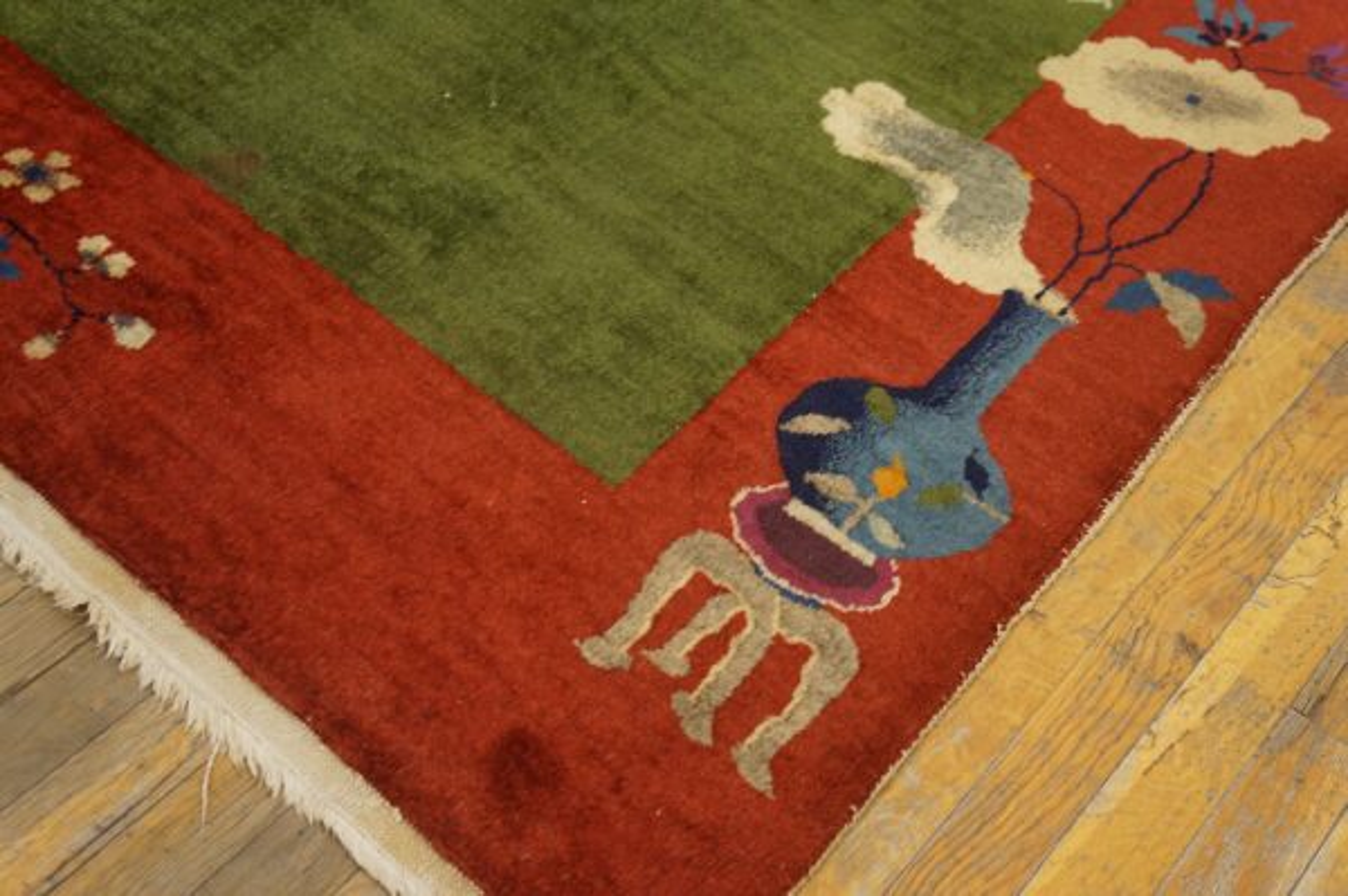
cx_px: 674
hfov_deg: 46.4
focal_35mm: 42
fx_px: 1571
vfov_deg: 31.8
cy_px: 448
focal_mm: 28
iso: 800
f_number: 4
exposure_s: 1/60
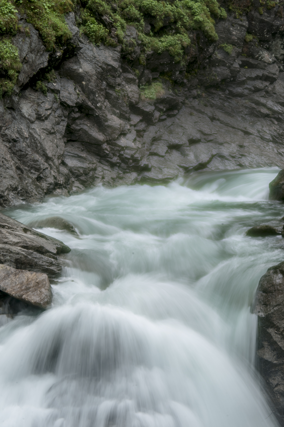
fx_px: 1068
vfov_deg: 22.6
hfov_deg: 15.2
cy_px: 214
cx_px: 142
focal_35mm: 90
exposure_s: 1/4
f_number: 29
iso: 200
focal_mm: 60
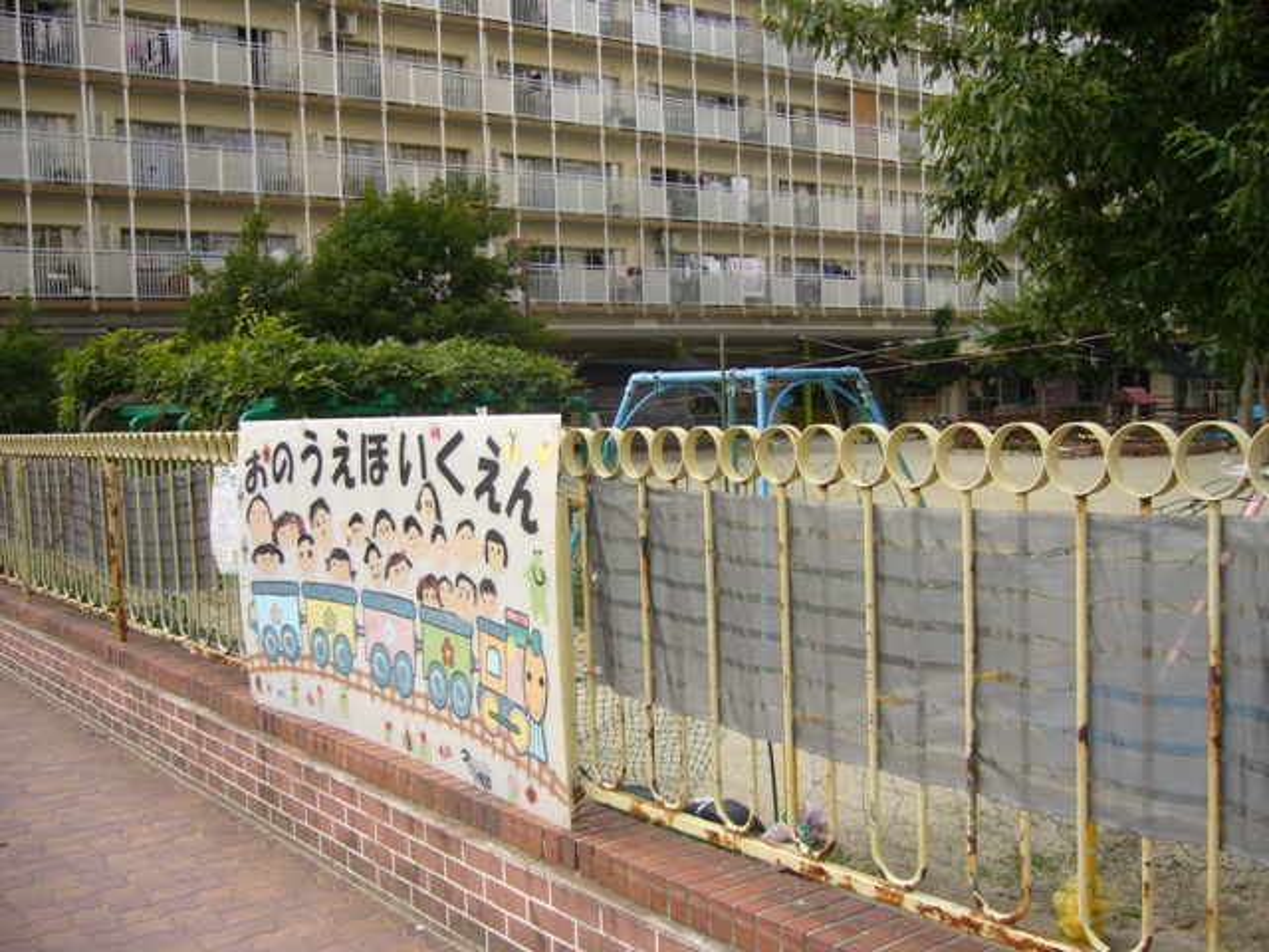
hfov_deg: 52.6
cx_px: 634
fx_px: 1283
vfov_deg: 40.7
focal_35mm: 35
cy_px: 476
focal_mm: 5.8
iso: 80
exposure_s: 1/320
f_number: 2.8
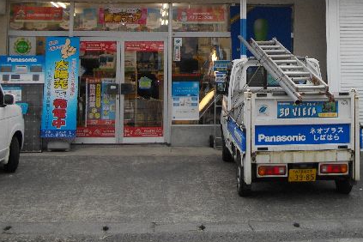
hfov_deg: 32.7
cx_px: 230
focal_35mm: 61
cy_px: -12
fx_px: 615
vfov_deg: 21.3
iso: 100
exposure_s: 1/200
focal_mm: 5.7
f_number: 2.9
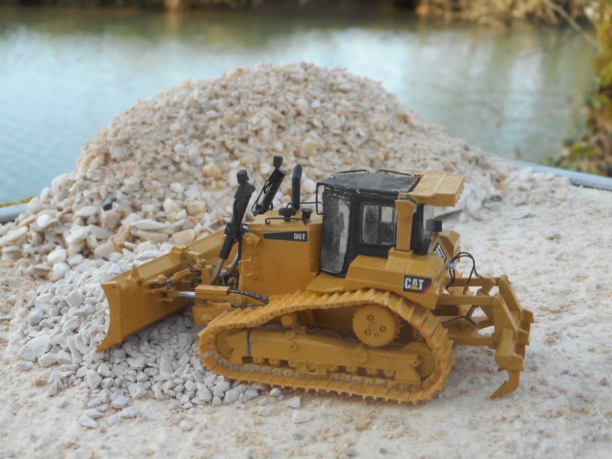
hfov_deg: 37.5
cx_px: 306
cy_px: 230
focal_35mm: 51
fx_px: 902
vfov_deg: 28.6
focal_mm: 9.1
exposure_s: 1/80
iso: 80
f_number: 4.9
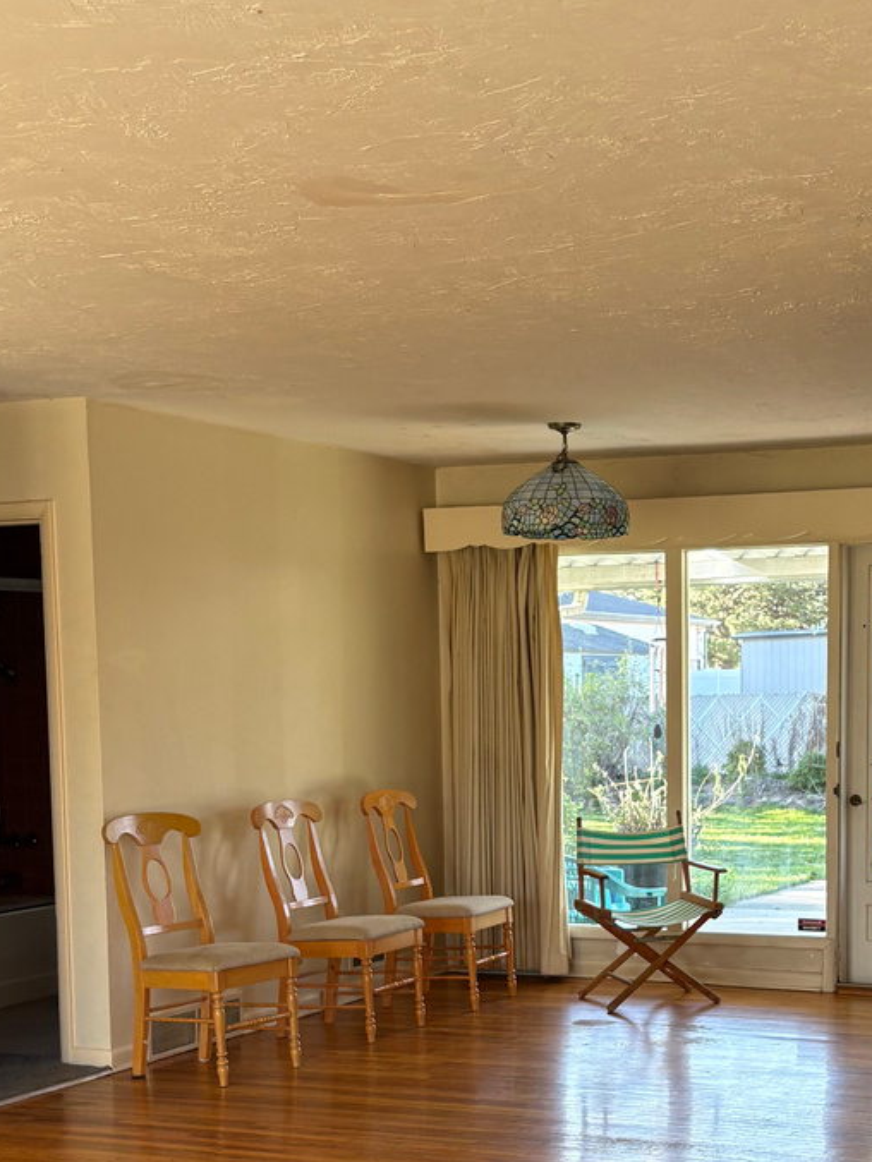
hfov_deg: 24.6
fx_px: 1981
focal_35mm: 59
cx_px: 640
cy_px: 865
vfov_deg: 32.1
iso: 100
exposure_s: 1/121
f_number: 1.6
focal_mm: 5.96
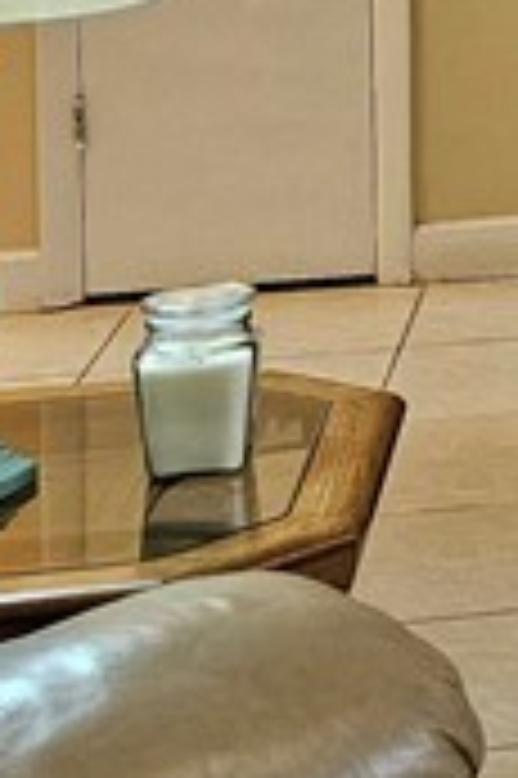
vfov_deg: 13.7
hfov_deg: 7.8
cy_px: -319
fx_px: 3071
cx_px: 1748
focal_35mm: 142
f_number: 1.7
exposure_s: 1/120
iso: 500
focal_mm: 6.3
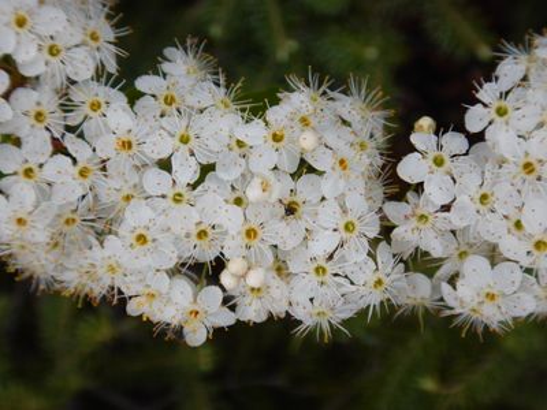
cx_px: 274
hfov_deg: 19.4
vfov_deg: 14.6
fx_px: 1596
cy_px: 205
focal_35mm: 101
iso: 125
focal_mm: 18.1
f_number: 4.8
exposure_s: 1/125
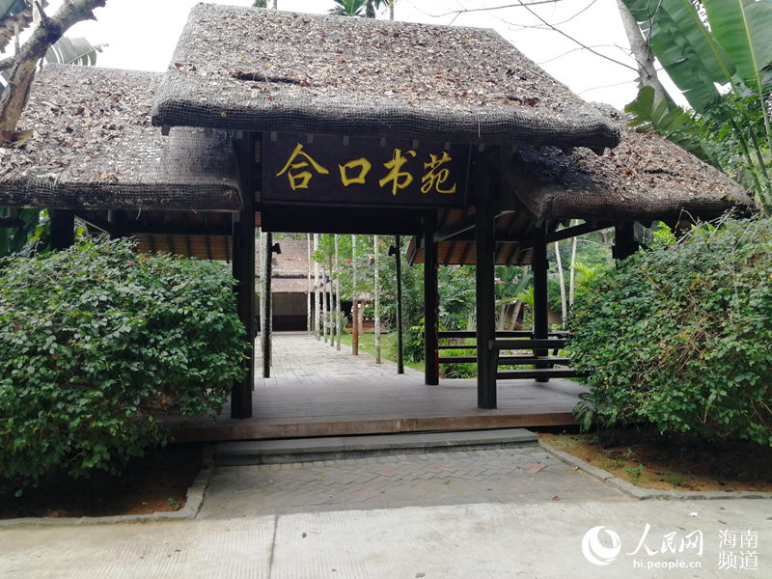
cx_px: 386
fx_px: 602
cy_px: 290
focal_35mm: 27
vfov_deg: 51.4
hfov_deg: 65.3
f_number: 2.2
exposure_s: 1/100
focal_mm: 3.95
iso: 100
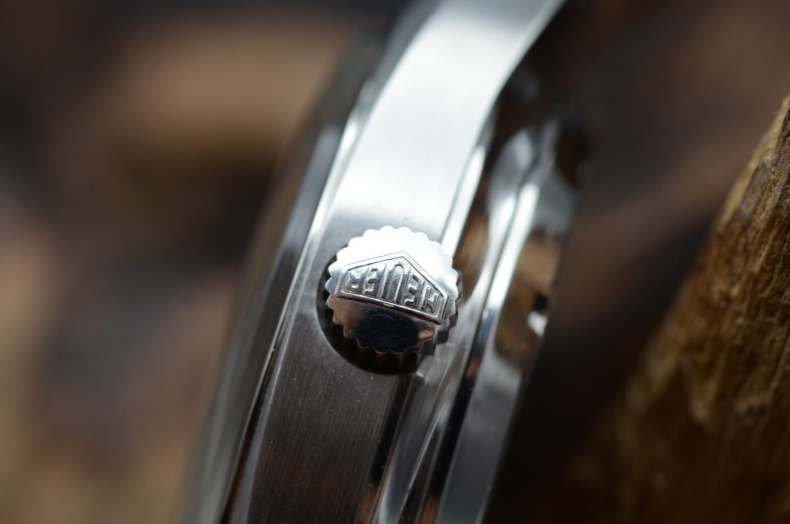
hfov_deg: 22.7
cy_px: 262
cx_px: 395
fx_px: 1971
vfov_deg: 15.1
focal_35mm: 90
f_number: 9
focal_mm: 60
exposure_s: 1/30
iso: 560
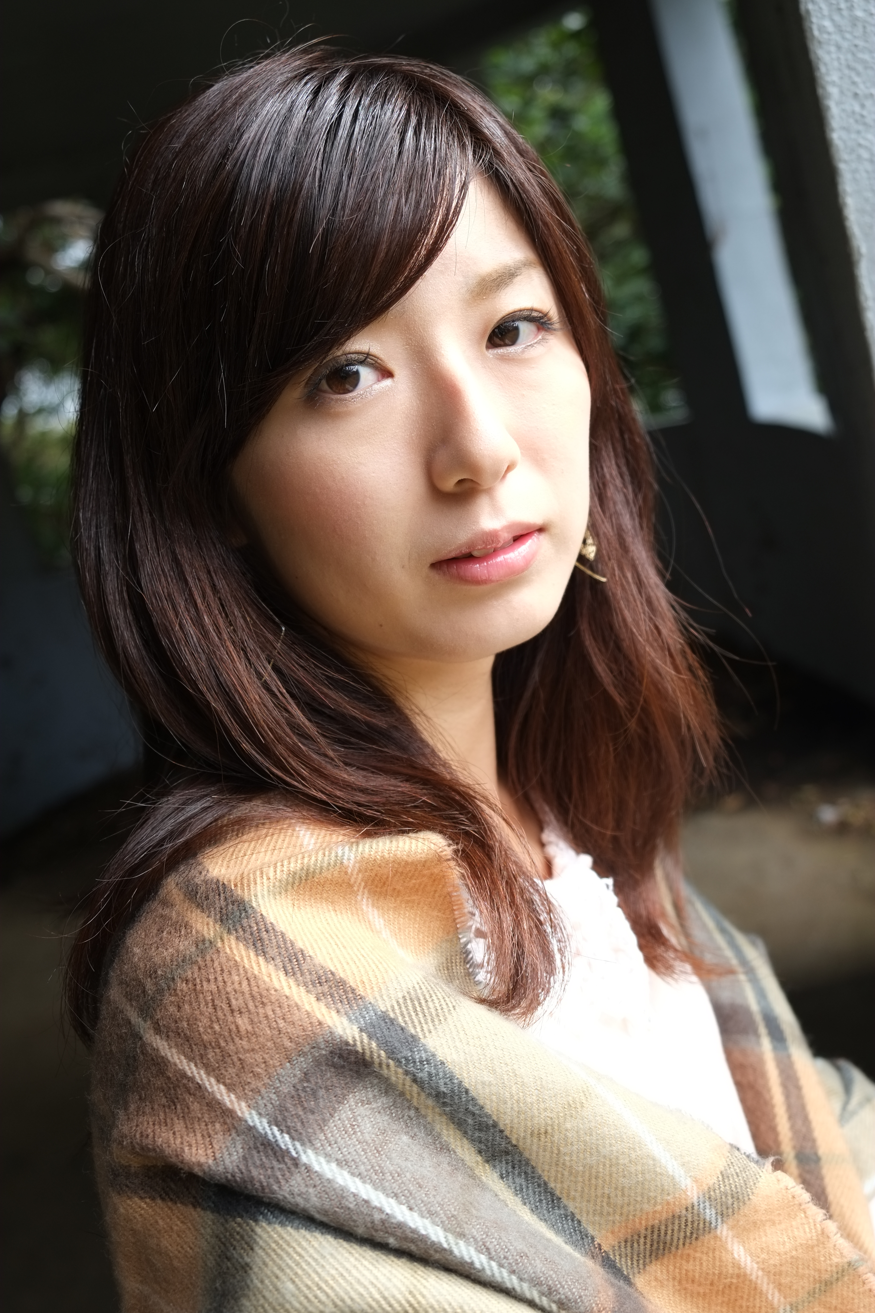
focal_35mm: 38
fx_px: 1385
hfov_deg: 35.1
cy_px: 656
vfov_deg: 50.7
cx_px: 438
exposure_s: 1/120
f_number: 4
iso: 200
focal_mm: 25.4
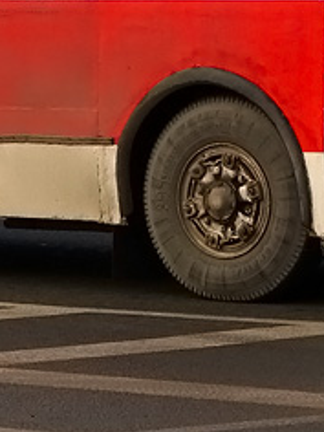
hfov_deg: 5.1
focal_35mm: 293
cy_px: -265
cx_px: 55
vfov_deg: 6.6
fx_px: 3657
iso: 125
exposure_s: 1/500
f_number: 4
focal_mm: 22.25
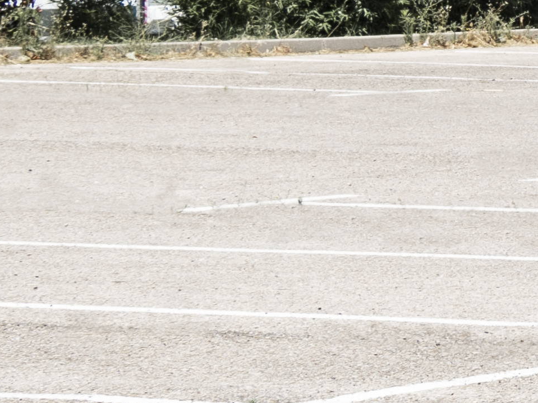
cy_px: -450
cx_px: 2113
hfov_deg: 5.3
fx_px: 5144
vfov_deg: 4.4
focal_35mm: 331
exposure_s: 1/100
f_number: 11
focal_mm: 40
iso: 64
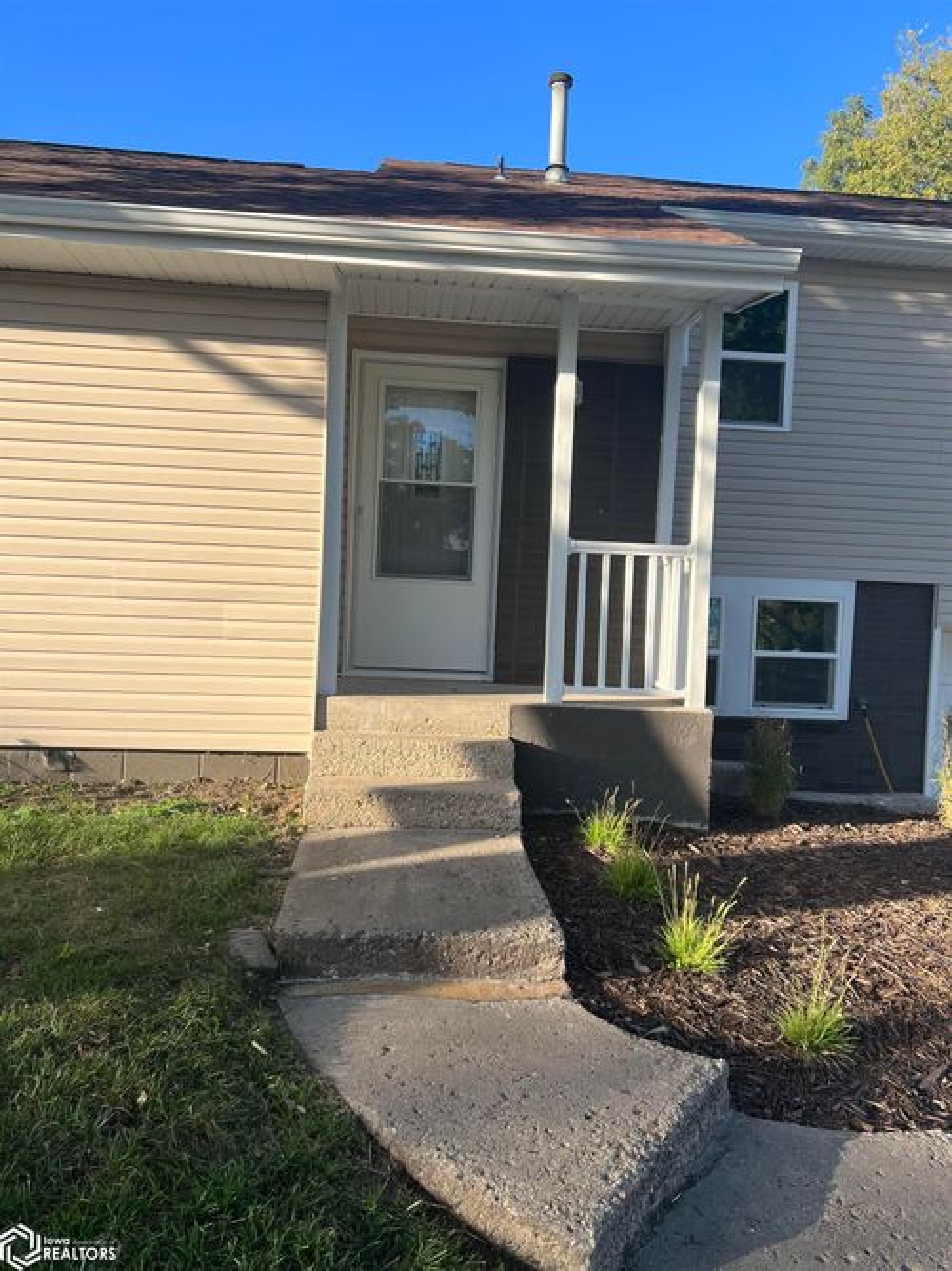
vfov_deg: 67.3
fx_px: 954
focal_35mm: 26
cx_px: 476
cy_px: 636
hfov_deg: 53.0
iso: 50
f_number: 1.5
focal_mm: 5.7
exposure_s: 1/1311
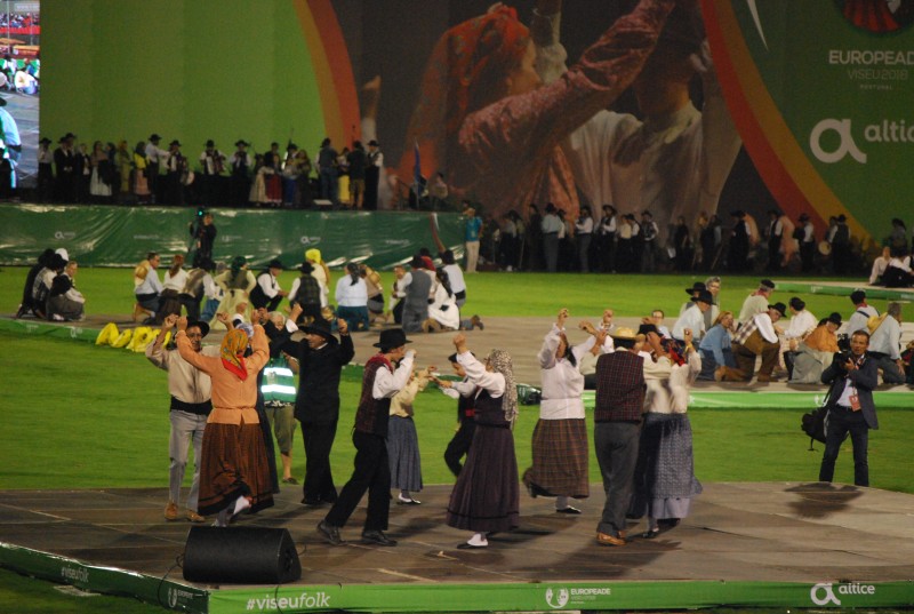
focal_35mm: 202
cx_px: 457
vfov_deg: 6.8
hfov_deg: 10.1
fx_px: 5152
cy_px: 307
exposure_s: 1/60
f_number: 5
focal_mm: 135
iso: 1600
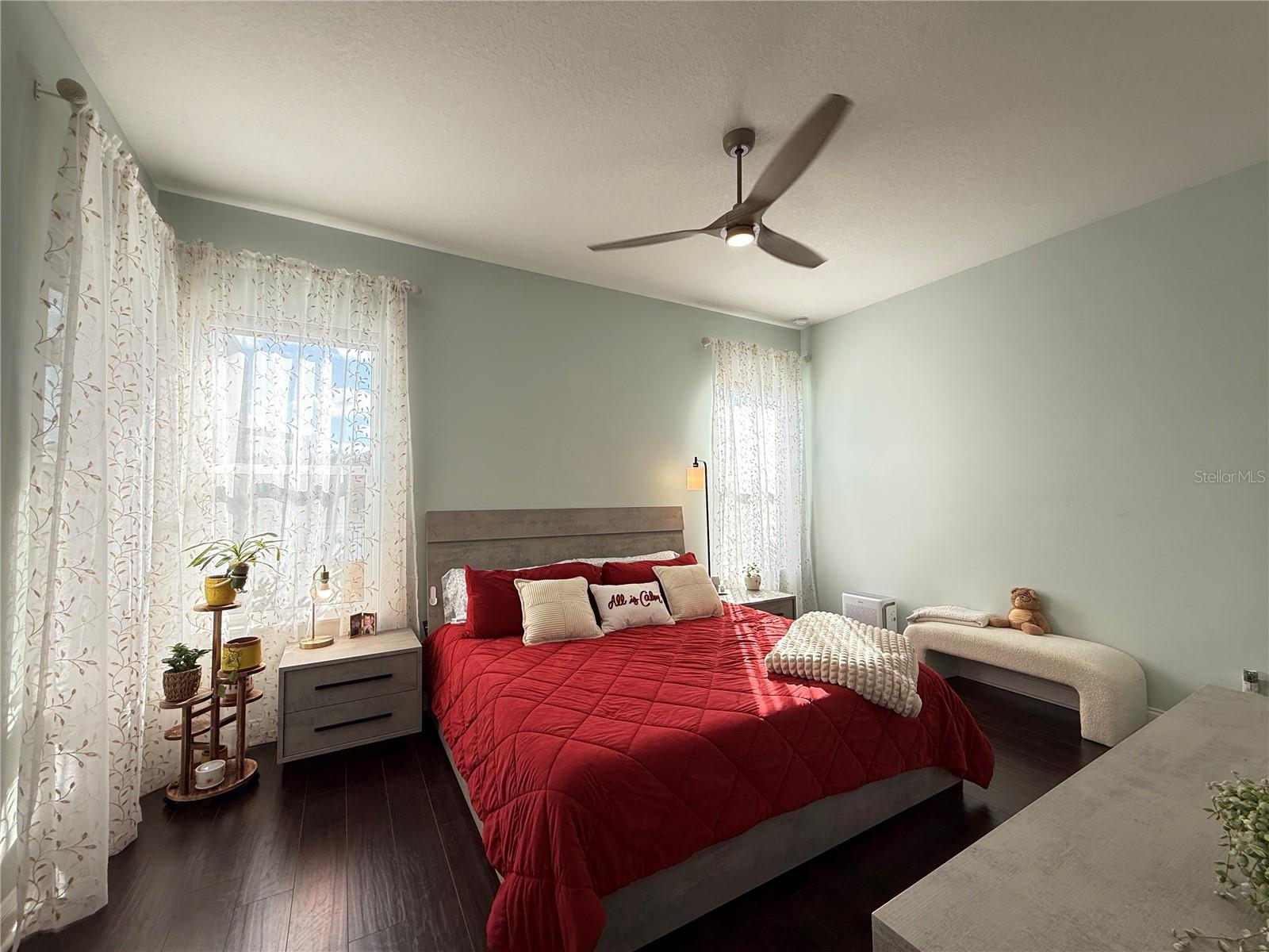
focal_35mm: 14
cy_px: 476
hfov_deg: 102.1
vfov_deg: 85.7
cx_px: 634
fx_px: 513
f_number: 2.2
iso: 80
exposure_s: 1/120
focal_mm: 2.22
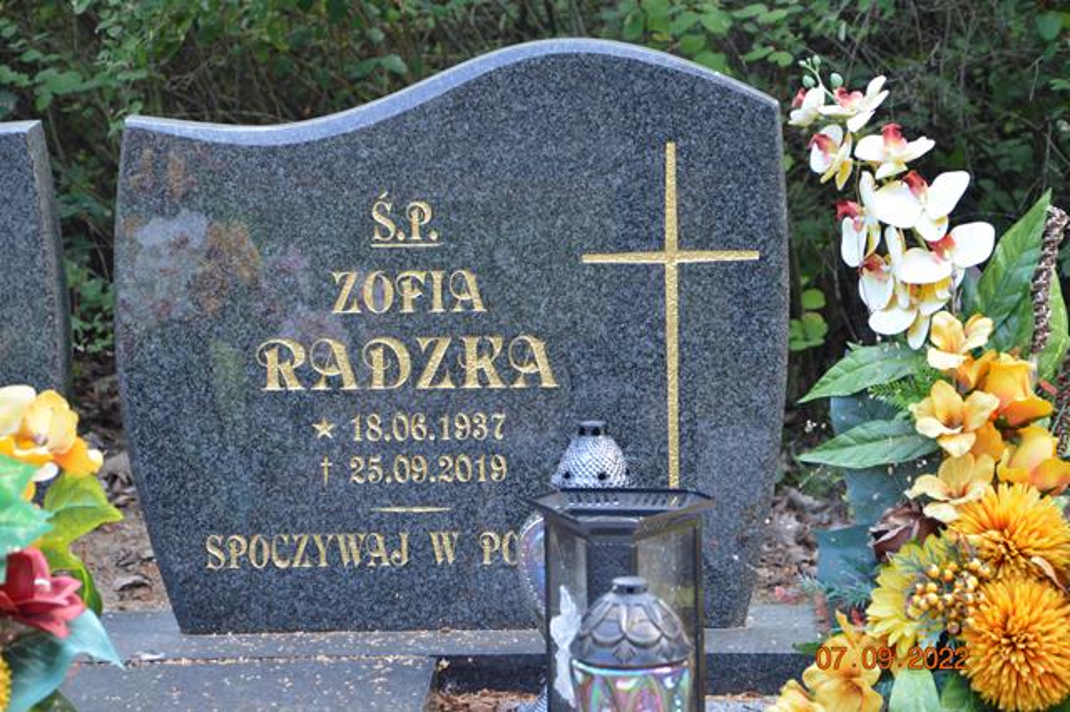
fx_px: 3787
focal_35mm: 128
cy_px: 356
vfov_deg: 10.7
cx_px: 535
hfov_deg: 16.1
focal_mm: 85
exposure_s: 1/80
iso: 400
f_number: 5.6
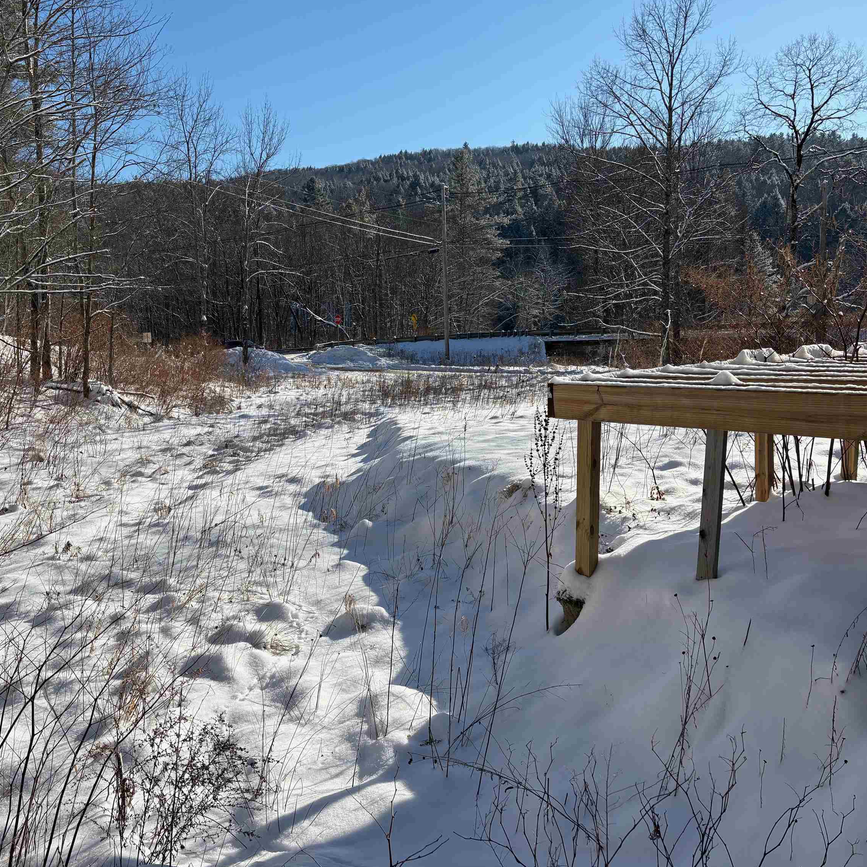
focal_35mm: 31
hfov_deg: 52.2
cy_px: 436
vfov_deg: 52.5
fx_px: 878
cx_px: 345
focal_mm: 5.96
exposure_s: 1/4950
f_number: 1.6
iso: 50
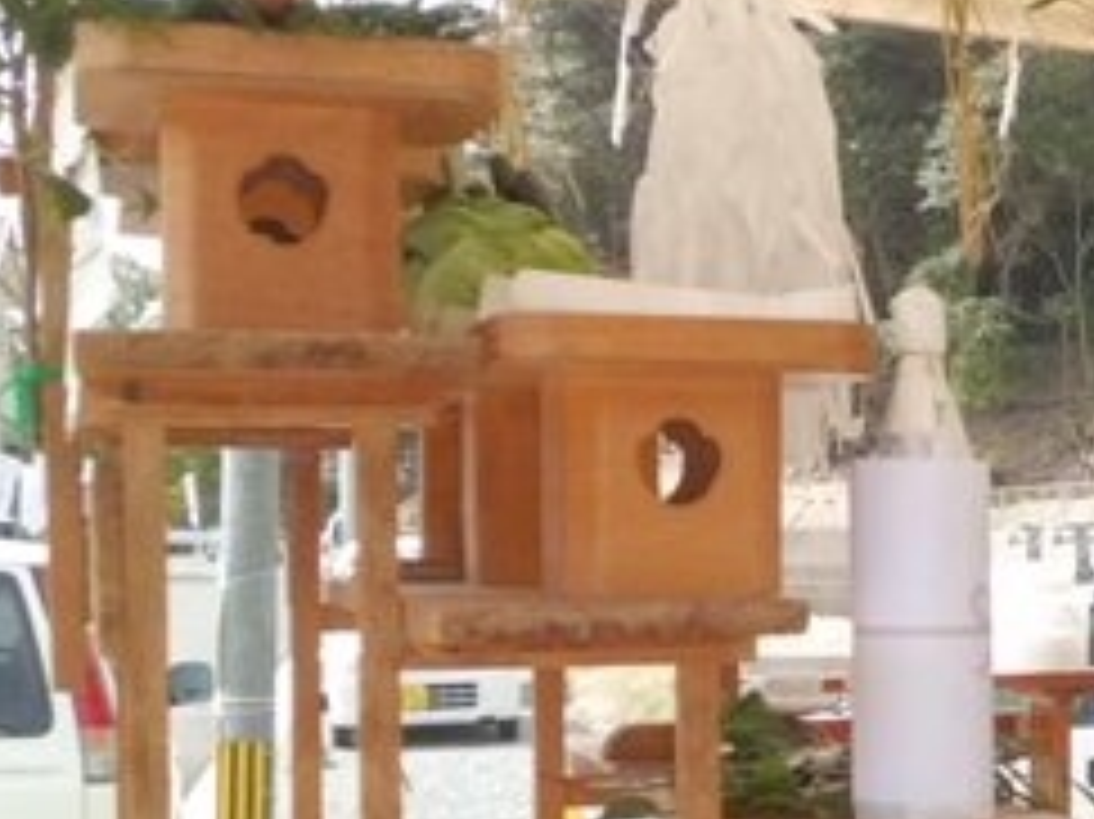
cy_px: 511
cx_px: 1261
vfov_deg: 17.1
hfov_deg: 21.4
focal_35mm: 86
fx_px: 2717
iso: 200
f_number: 8.8
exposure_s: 1/125
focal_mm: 6.4
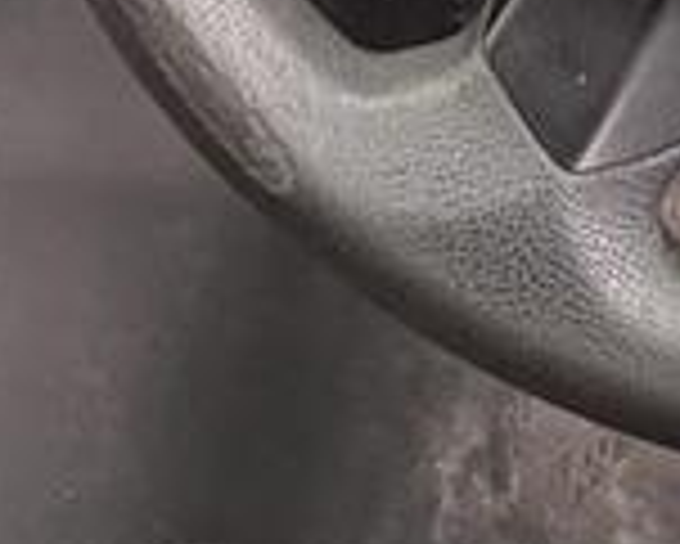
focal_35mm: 81
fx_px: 1631
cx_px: 477
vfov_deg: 14.0
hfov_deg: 23.4
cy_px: -719
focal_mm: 2.22
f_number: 2.2
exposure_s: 1/99
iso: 200
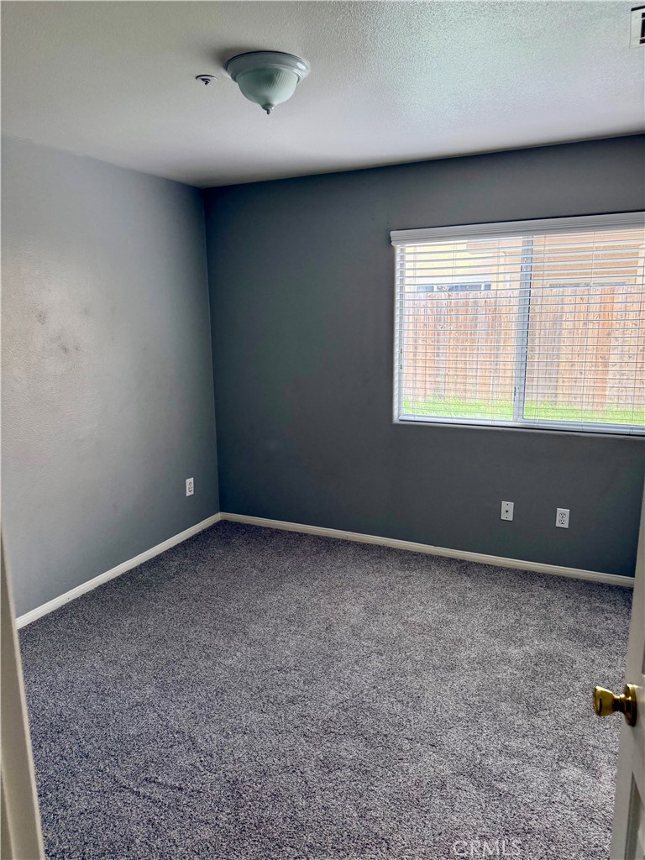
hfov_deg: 56.8
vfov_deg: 71.6
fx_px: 596
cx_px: 322
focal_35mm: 24
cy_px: 430
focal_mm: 6.76
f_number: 1.78
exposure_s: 1/121
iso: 200
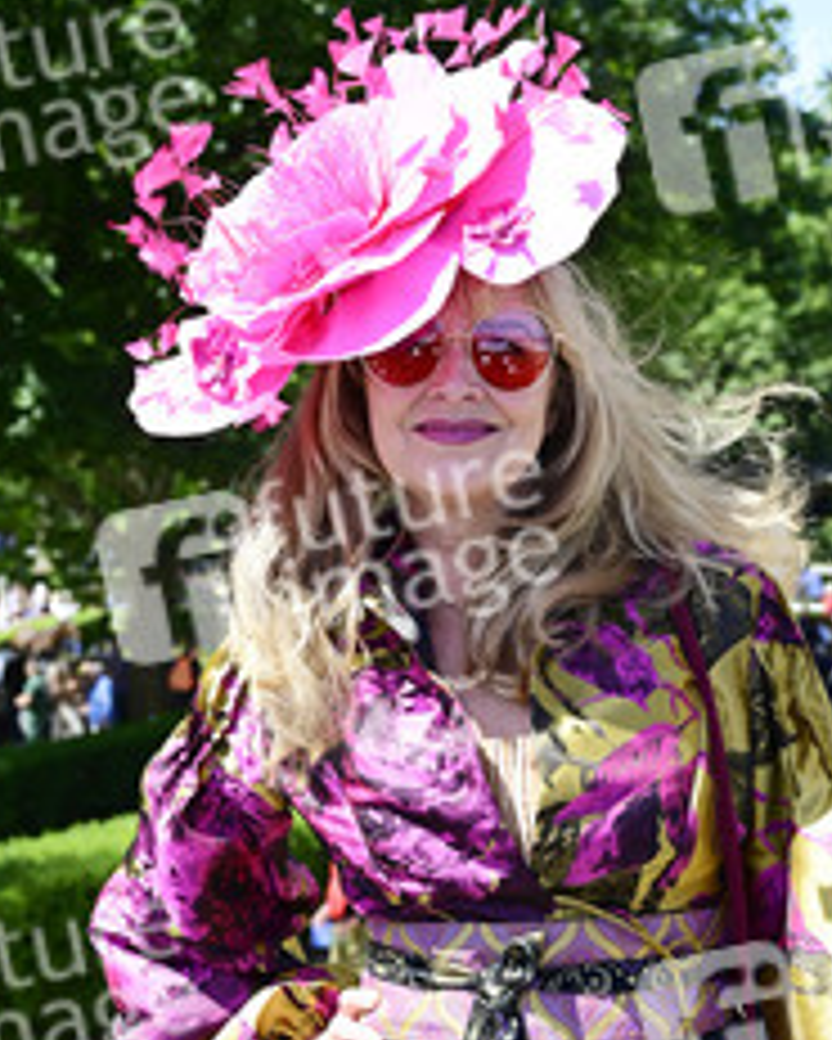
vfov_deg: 24.2
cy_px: 783
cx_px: 459
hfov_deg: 19.7
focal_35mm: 78
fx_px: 2399
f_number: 6.3
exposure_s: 1/200
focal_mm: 48
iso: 100
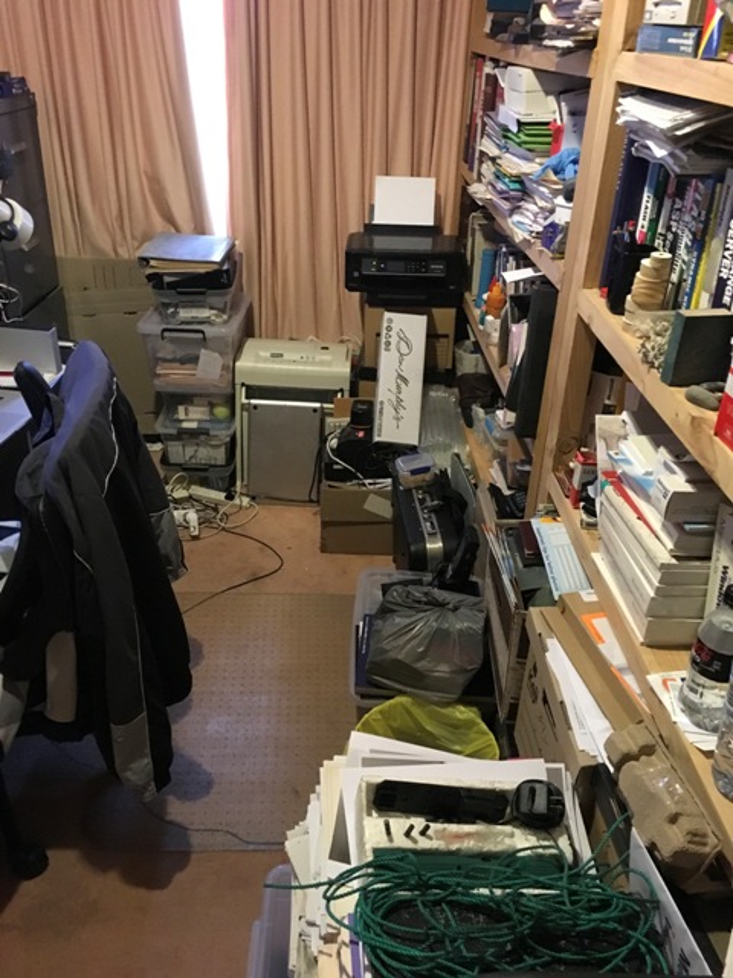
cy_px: 489
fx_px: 819
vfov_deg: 61.7
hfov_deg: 48.2
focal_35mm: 29
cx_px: 366
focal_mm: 4.15
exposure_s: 1/17
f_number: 2.2
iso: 320
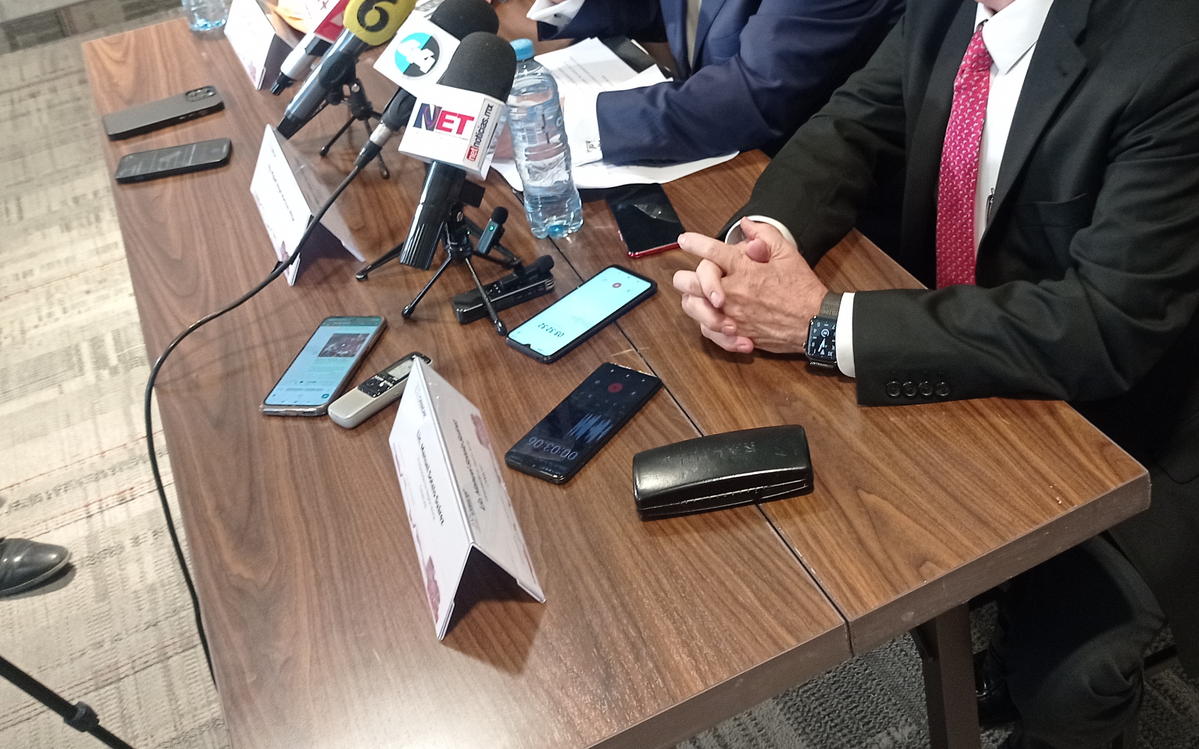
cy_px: 93
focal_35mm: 48
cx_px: 764
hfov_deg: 41.5
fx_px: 1568
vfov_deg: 26.1
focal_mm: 4.7
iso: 242
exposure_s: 1/30
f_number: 1.79
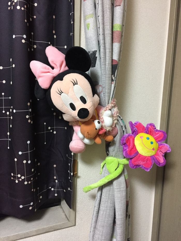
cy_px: 120
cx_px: 90
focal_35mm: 29
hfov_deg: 48.2
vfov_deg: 61.7
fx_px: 202
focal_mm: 4.15
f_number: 2.2
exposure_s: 1/30
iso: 200
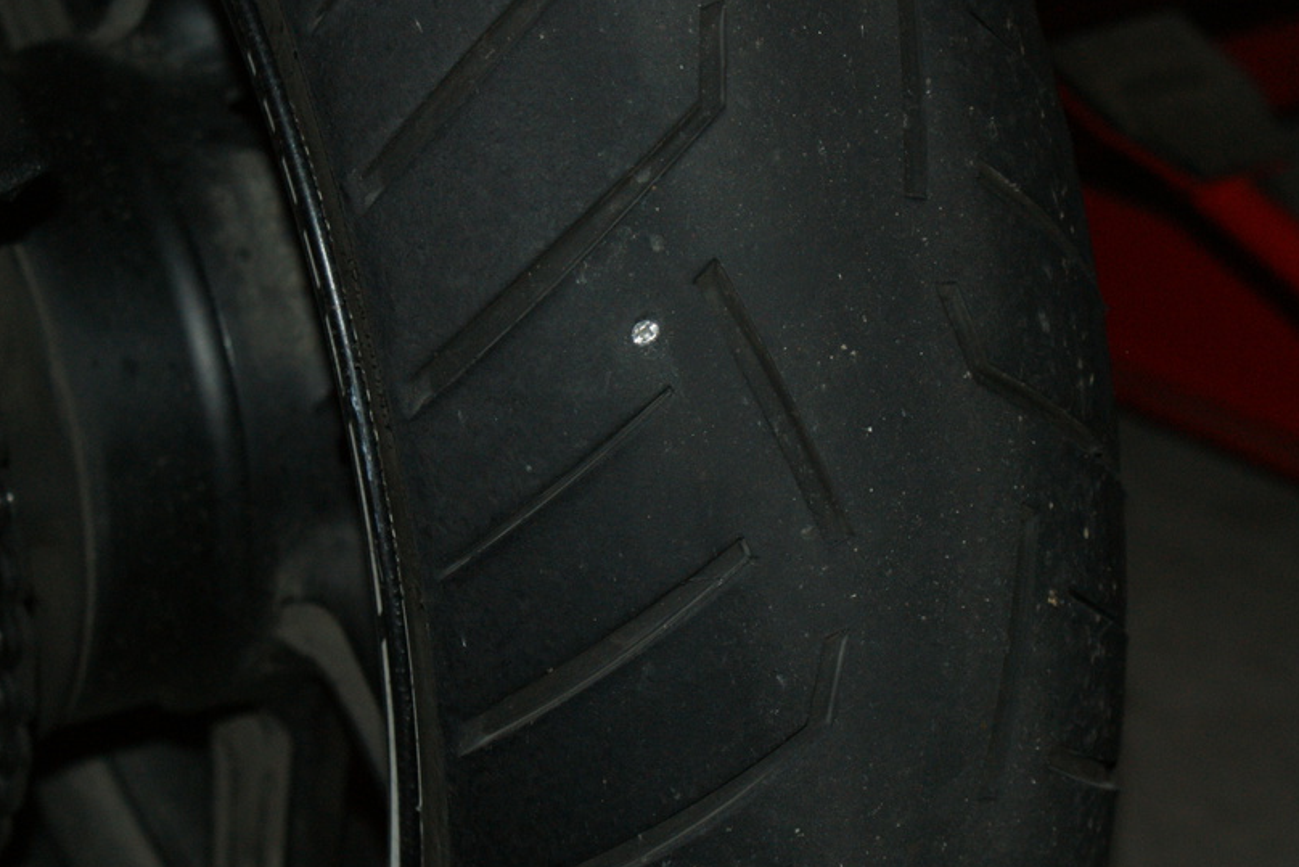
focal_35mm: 106
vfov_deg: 12.9
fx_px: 3825
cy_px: 436
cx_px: 653
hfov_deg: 19.3
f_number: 5.6
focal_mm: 50
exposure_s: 1/80
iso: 400
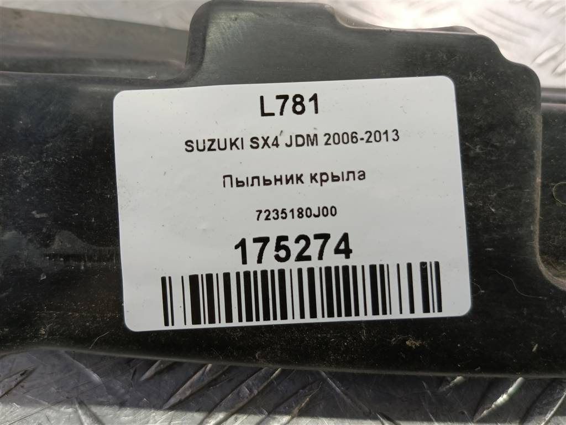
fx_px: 441
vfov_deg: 51.4
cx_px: 283
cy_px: 212
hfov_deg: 65.3
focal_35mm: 27
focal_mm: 4.11
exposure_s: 1/50
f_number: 1.6
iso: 128
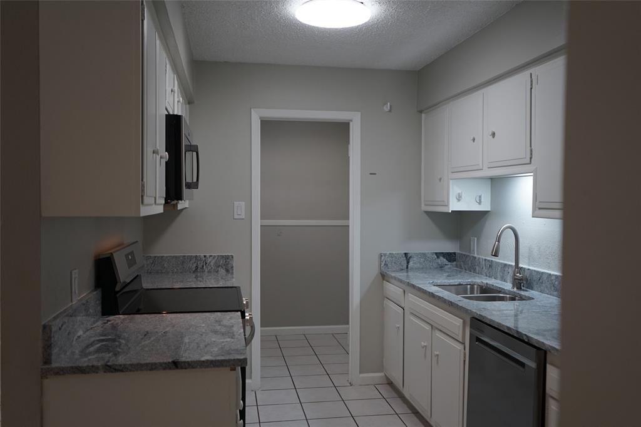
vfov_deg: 43.6
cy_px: 214
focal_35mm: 30
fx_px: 534
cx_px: 320
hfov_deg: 61.9
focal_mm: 30
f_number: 4
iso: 800
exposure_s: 1/160
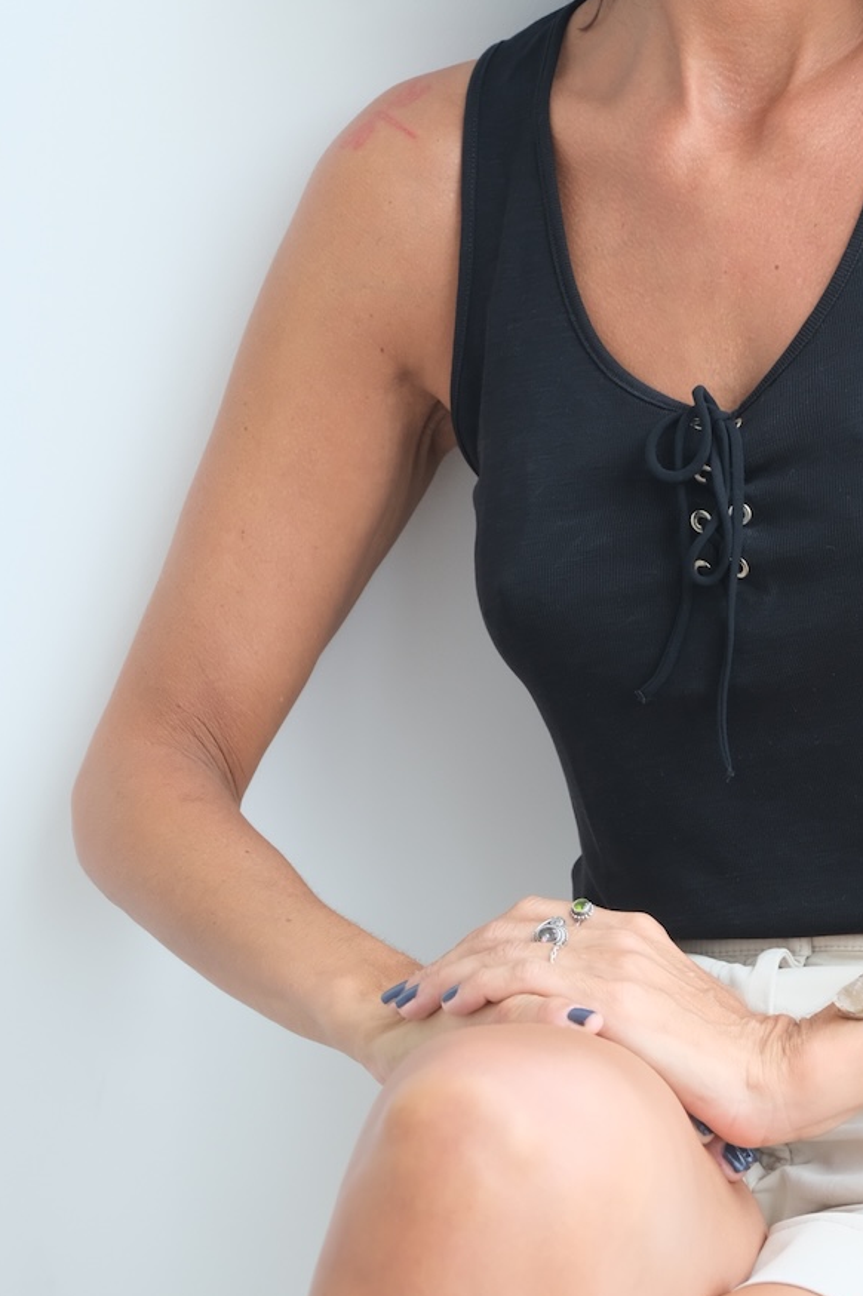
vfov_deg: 20.3
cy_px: 386
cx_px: 669
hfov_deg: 13.6
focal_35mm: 100
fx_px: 3598
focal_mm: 37.4
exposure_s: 1/75
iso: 320
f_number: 5.6
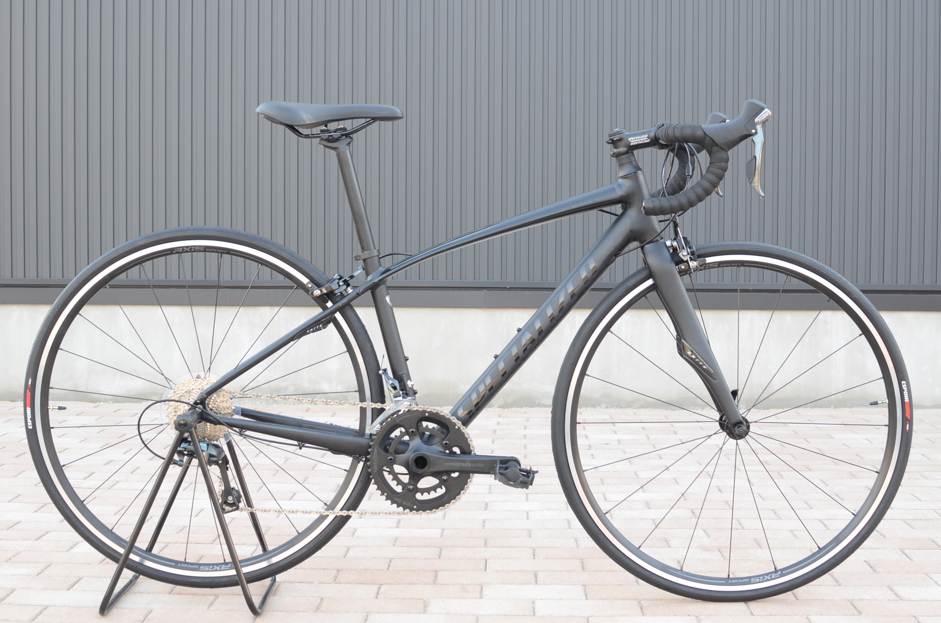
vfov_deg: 25.6
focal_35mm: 52
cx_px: 470
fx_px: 1369
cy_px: 312
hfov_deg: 37.9
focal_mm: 35
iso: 640
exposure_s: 1/160
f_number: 6.3
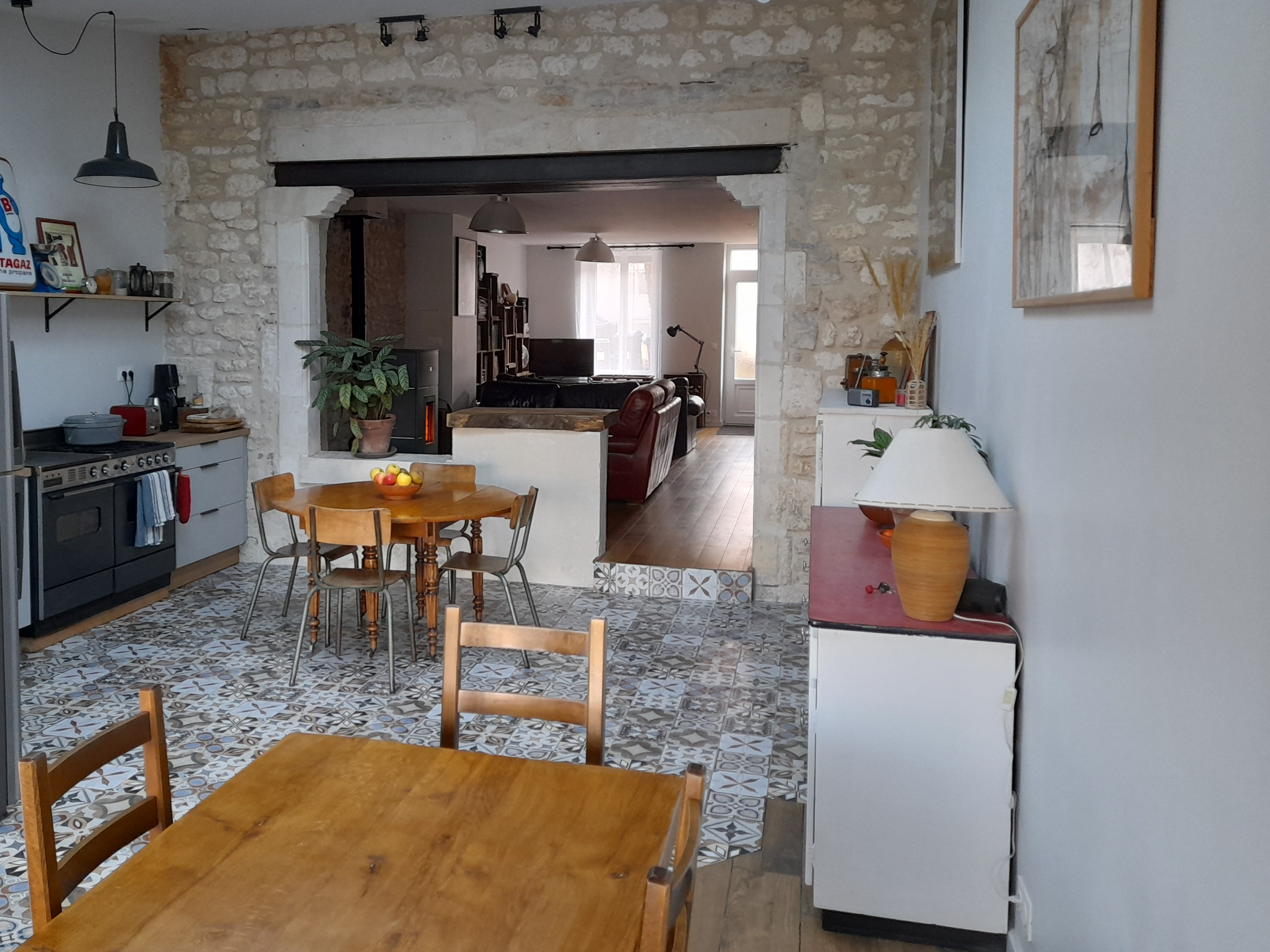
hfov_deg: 57.7
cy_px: 387
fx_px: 1137
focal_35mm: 31
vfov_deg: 45.2
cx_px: 484
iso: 200
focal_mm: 4.6
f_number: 2
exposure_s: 1/50
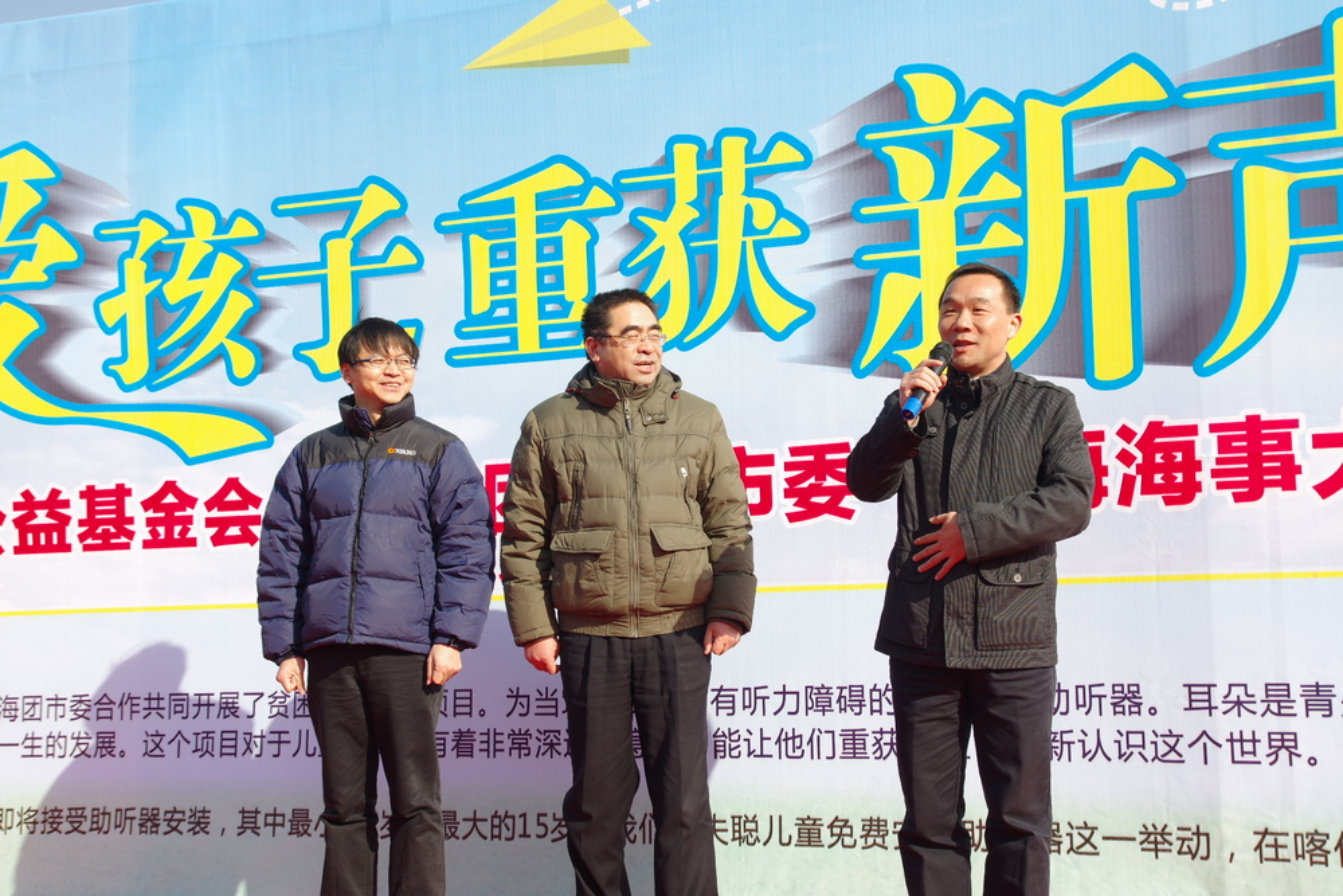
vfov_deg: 27.5
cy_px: 448
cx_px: 672
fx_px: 1828
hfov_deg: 40.3
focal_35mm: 49
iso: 125
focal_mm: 32.5
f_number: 5.6
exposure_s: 1/250
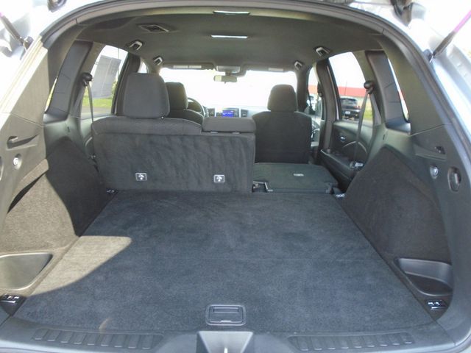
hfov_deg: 67.3
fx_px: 354
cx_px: 236
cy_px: 176
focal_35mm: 26
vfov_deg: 53.1
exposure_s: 1/30
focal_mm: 4.6
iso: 100
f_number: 3.2
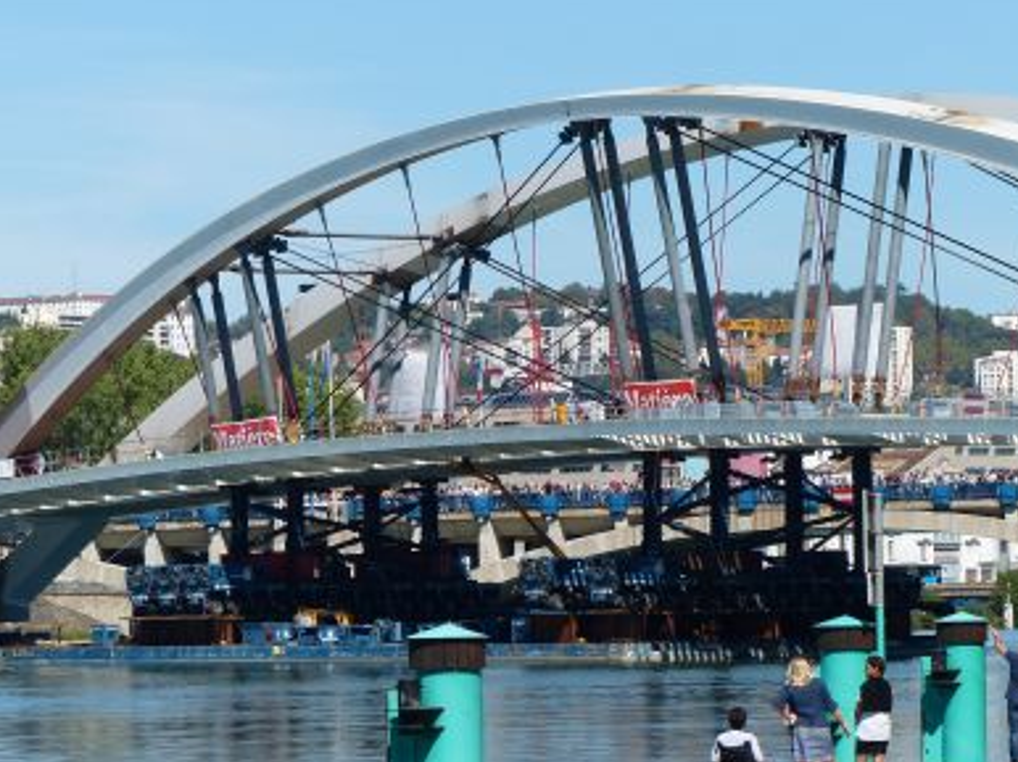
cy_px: 476
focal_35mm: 241
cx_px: 657
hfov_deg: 8.2
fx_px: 7083
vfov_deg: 6.2
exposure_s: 1/1300
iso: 100
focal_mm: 33.5
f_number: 4
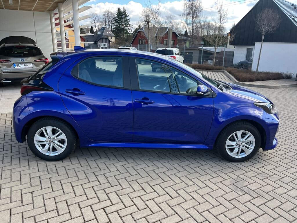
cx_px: 148
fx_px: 223
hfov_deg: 67.3
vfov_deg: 53.1
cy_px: 112
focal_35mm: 26
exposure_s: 1/524
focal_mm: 5.1
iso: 50
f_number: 1.6
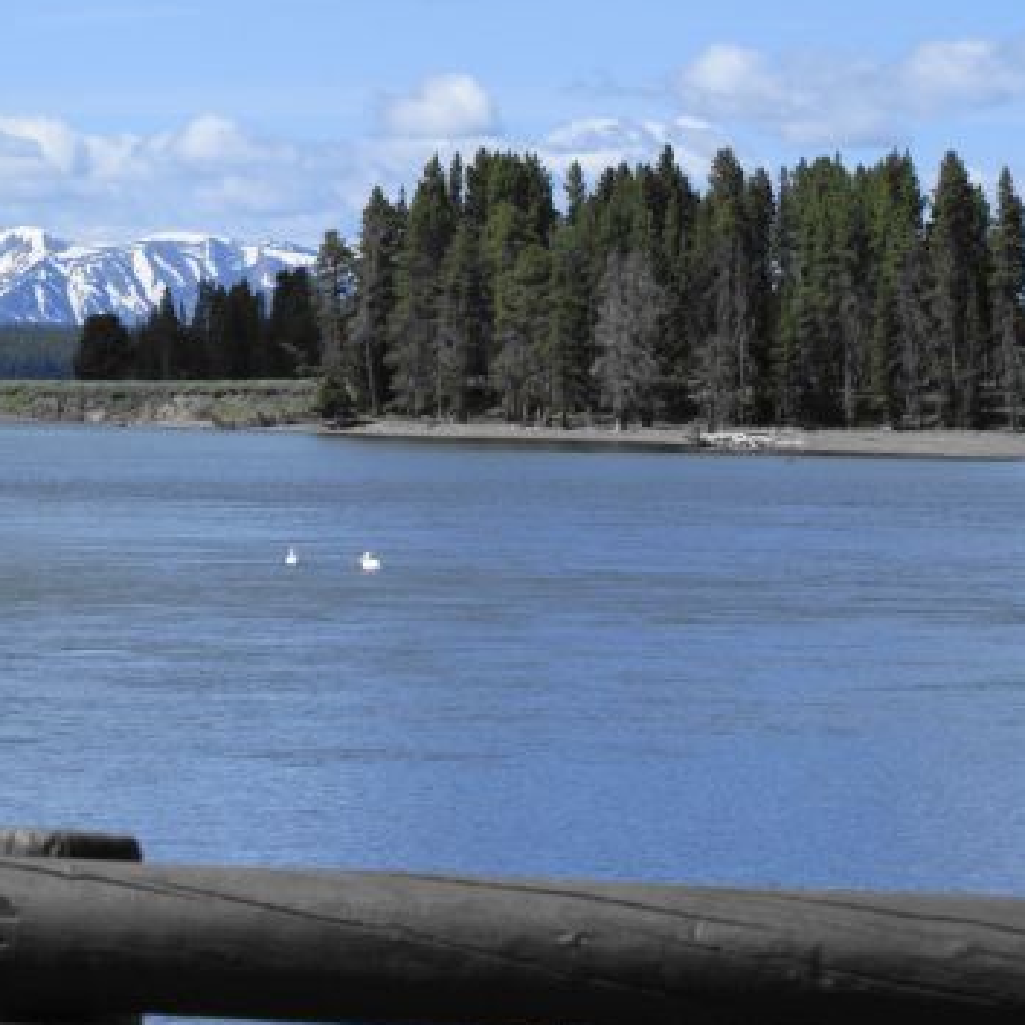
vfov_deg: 8.1
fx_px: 7268
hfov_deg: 8.0
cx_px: 38
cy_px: 331
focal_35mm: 217
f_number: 13
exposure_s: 1/250
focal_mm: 75
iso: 100
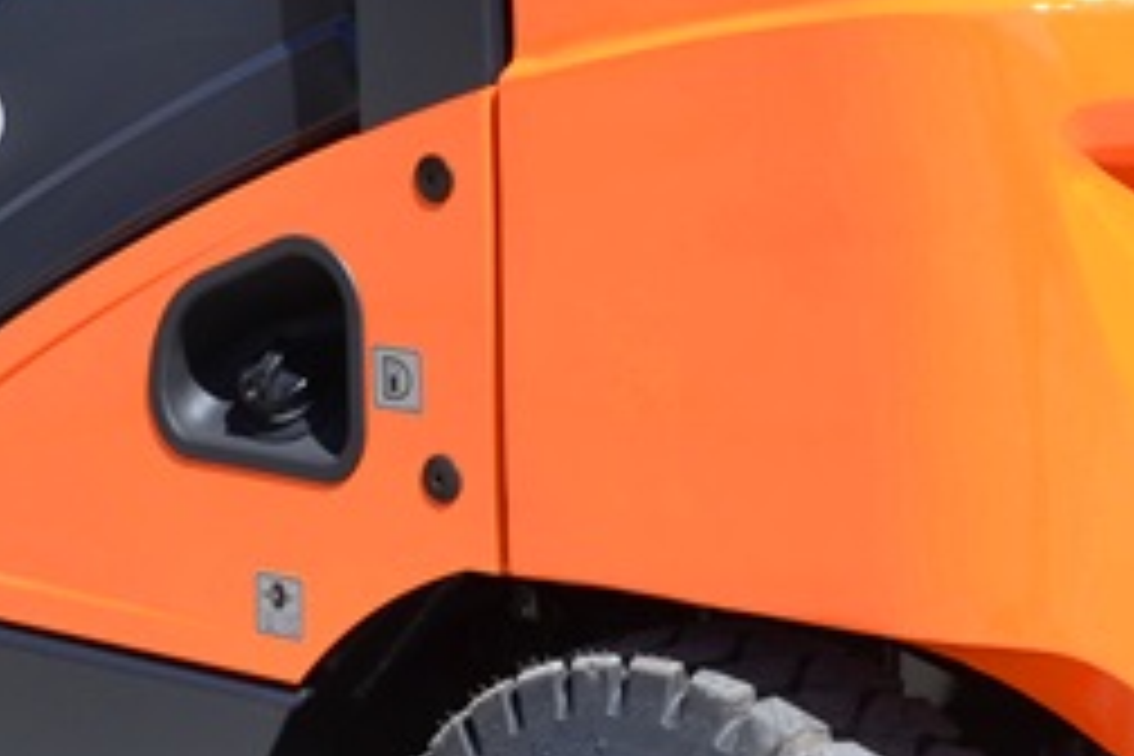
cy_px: -106
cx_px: 464
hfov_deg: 15.3
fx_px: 4221
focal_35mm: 134
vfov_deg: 10.1
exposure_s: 1/200
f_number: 7.1
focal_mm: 22
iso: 100
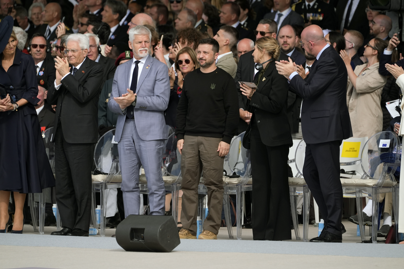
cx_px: 202
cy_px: 134
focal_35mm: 493
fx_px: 5532
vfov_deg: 2.8
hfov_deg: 4.2
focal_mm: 493
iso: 1250
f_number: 8
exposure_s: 1/3200
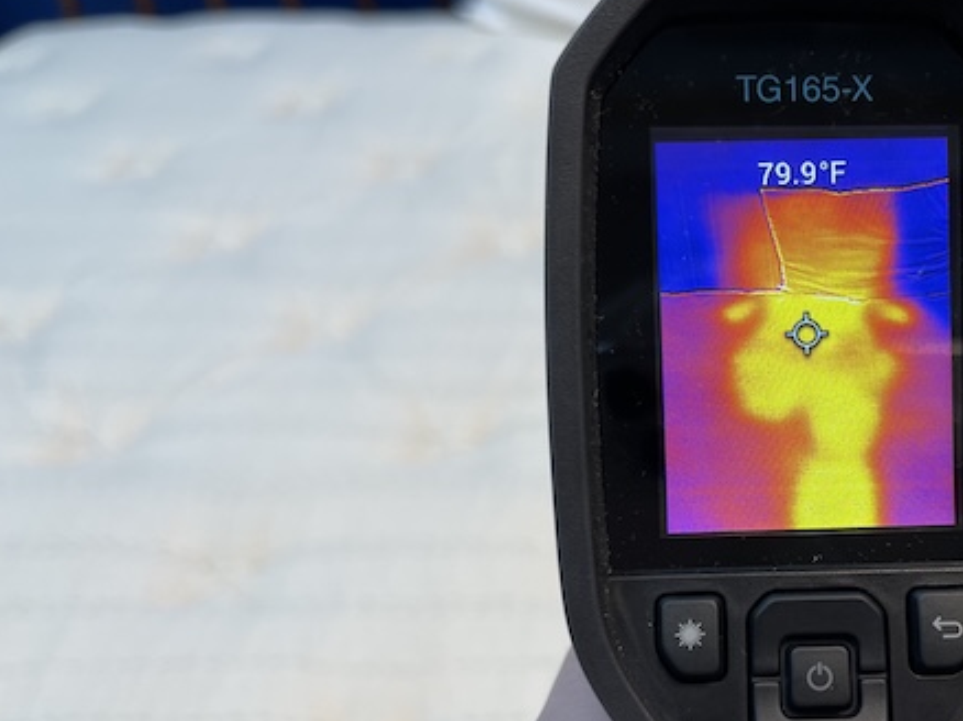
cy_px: 474
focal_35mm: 40
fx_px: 1112
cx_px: 763
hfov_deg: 44.6
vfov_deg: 35.6
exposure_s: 1/121
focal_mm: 5.1
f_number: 1.6
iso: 50
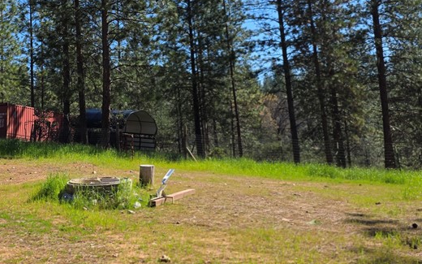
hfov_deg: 41.6
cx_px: 162
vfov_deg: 26.2
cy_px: 37
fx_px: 552
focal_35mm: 48
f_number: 1.7
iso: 80
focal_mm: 6.25
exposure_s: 1/4539
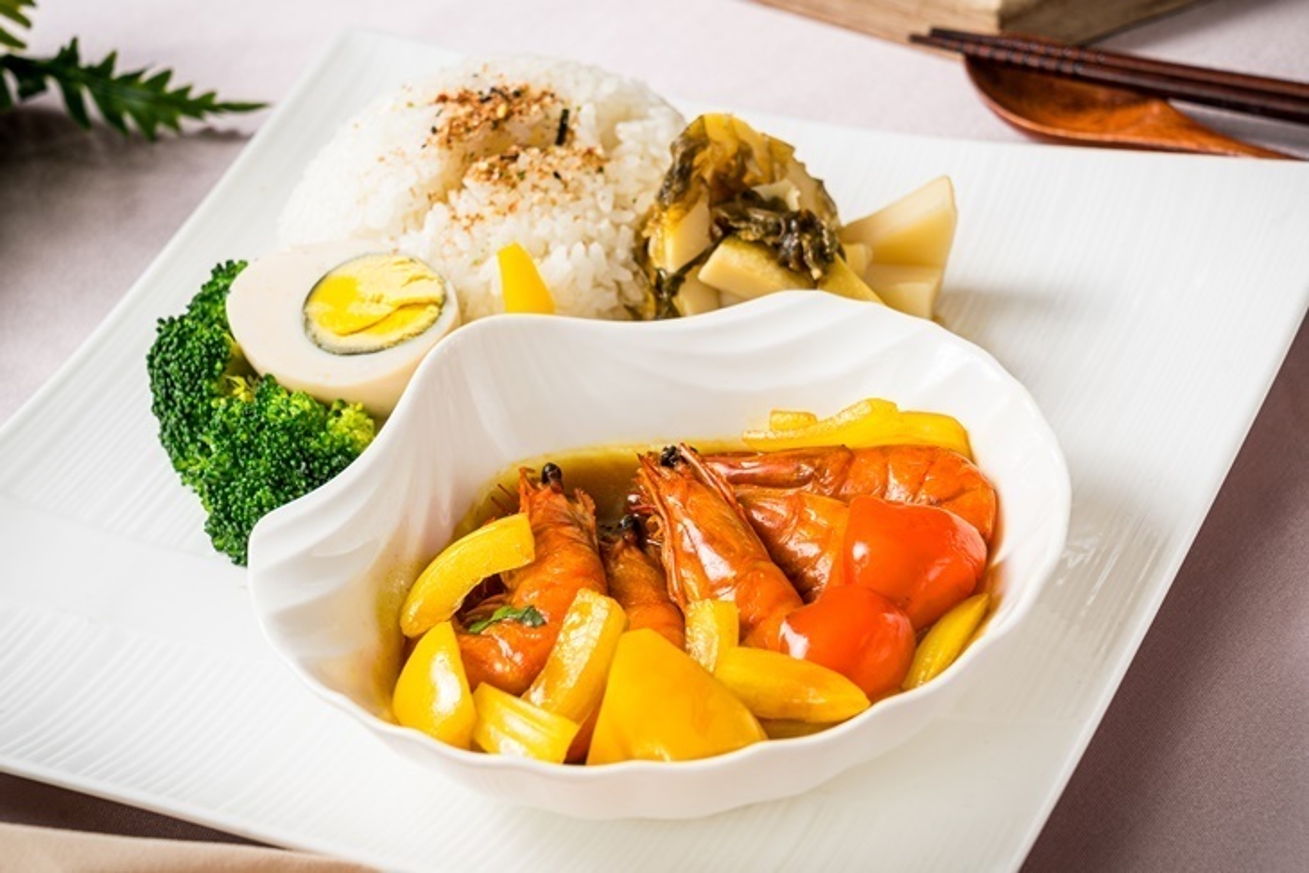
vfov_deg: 13.0
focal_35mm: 105
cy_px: 436
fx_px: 3818
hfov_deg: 19.5
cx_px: 654
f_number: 10
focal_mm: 105
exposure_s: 1/160
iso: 400
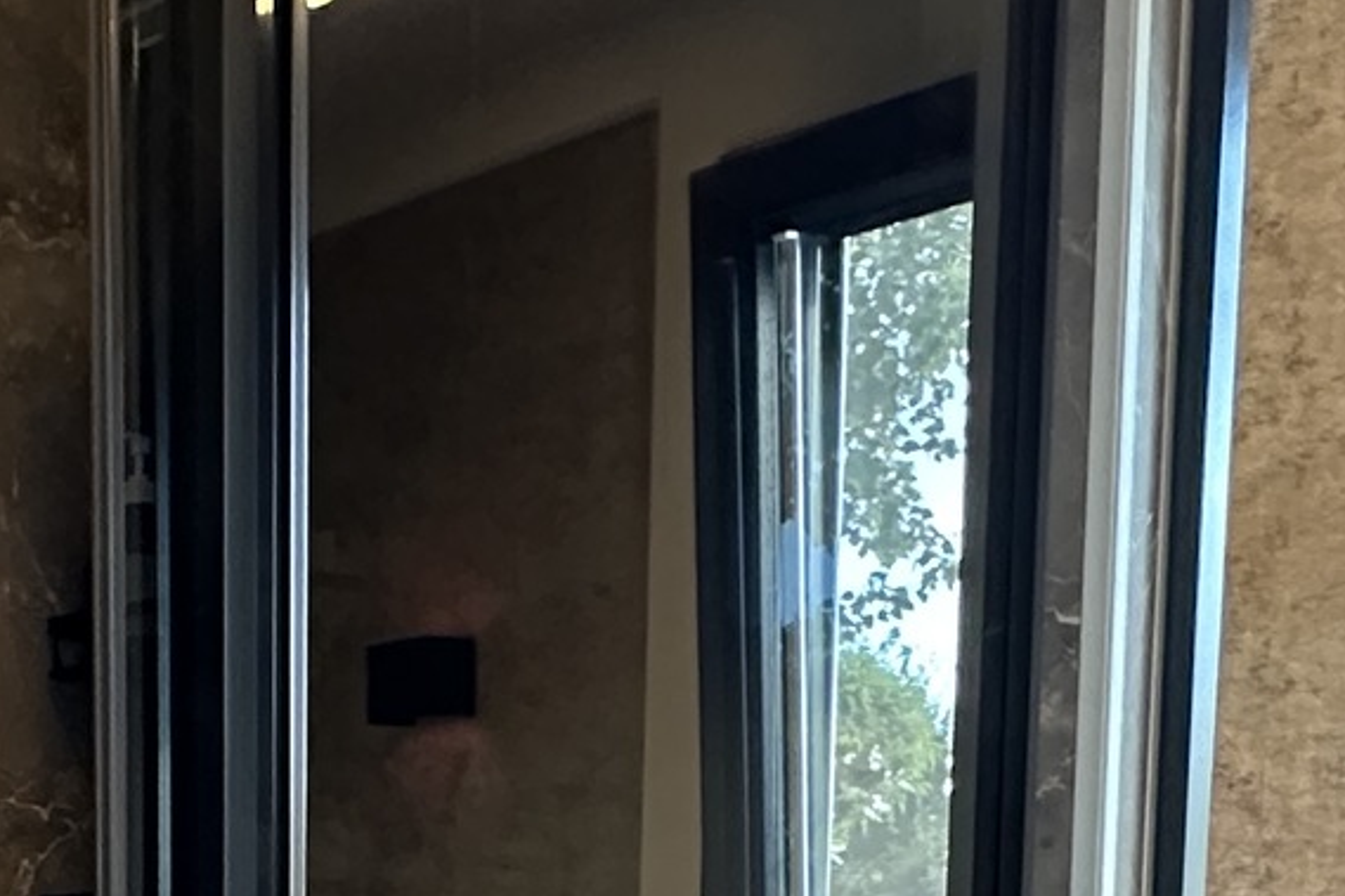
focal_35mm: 64
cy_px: 1285
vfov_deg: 19.0
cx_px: -364
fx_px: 2390
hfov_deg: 26.9
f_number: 2.2
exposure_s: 1/60
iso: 400
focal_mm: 2.22
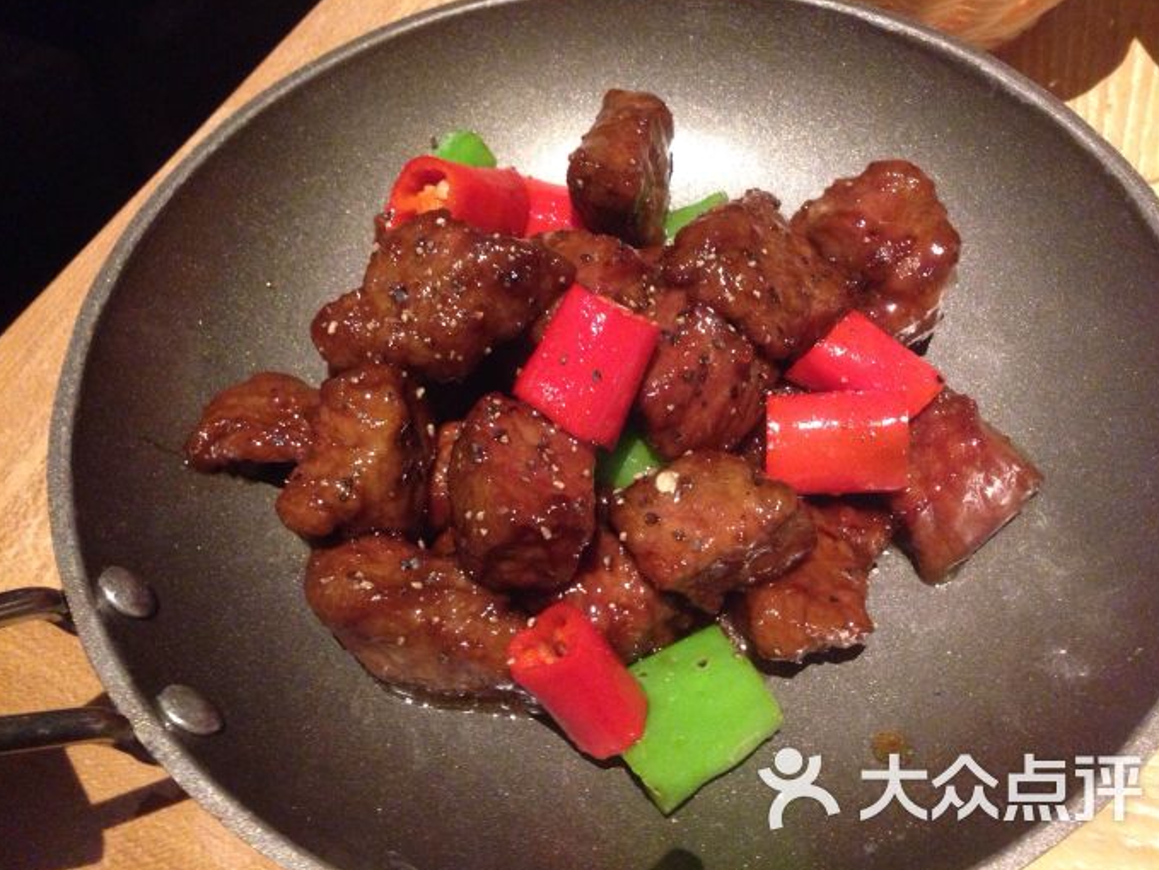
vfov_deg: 41.8
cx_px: 589
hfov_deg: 53.9
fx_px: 1139
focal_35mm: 34
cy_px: 429
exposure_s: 1/15
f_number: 2.4
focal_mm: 4.12
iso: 500
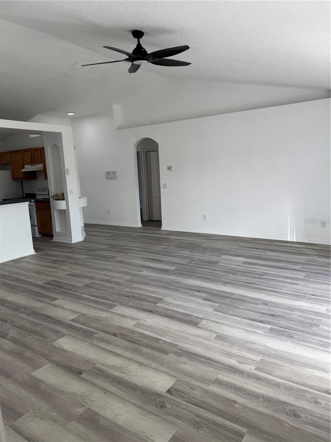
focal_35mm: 24
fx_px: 306
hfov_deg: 56.8
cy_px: 221
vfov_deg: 71.6
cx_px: 166
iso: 80
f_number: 1.78
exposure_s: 1/315
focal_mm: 6.76
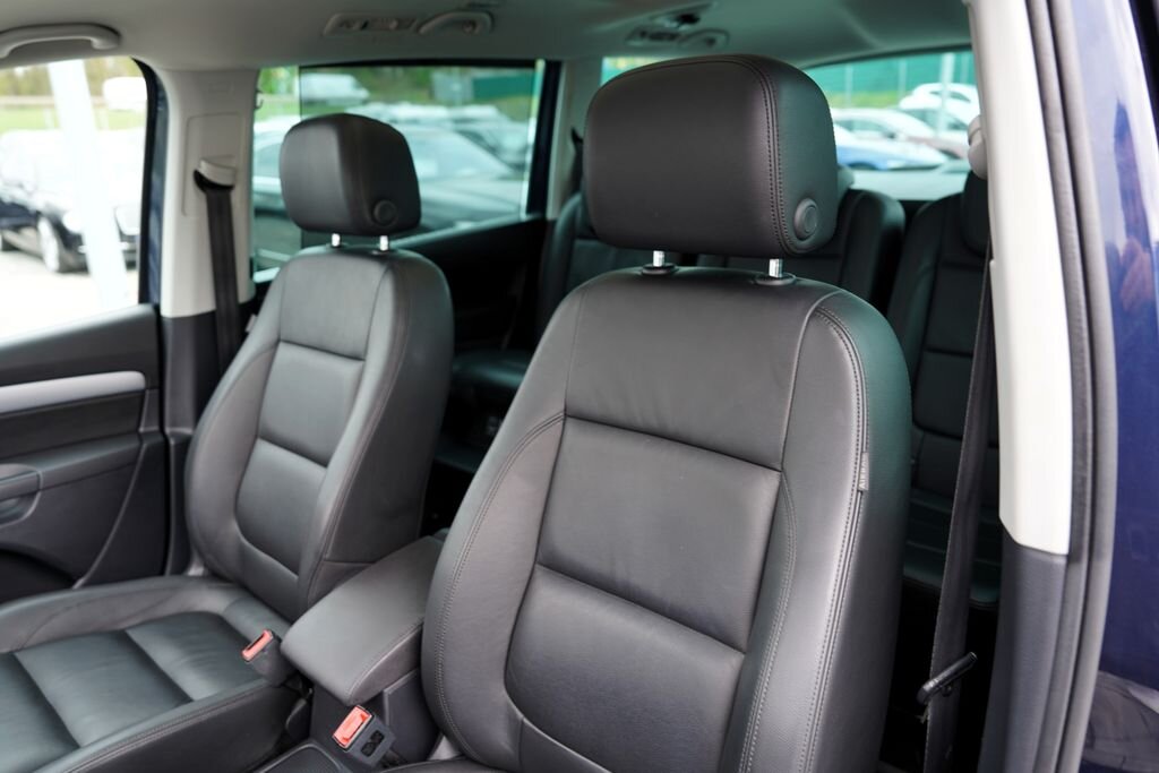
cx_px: 580
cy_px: 386
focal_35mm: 24
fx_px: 773
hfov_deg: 73.7
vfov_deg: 53.1
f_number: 3.2
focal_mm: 24
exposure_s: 1/40
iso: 100
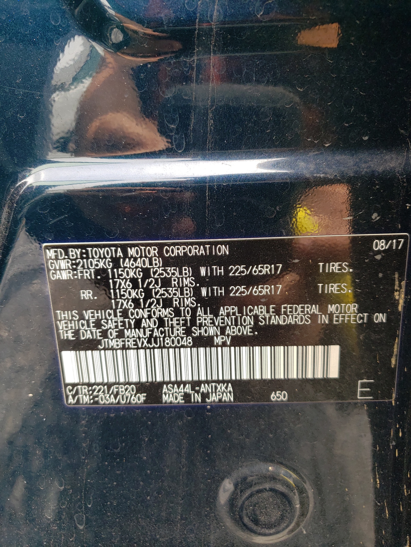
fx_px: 412
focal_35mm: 26
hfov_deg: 53.1
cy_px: 274
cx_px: 206
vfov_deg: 67.3
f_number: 1.5
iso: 50
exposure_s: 1/227
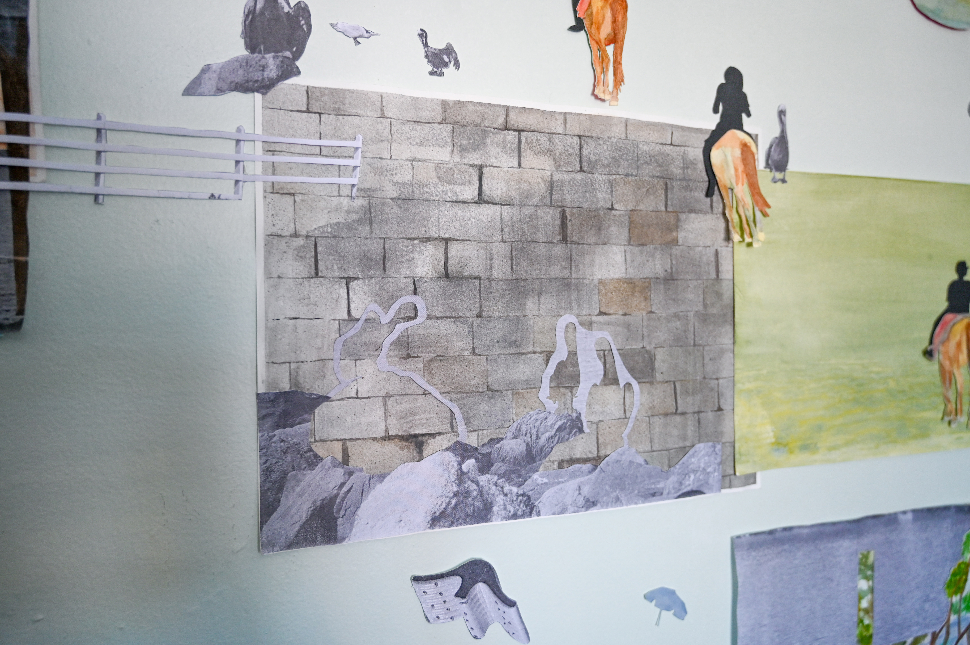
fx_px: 714
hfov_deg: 68.4
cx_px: 485
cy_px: 322
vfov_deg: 48.7
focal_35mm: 26
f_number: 4
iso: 1000
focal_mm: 26.5
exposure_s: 1/125
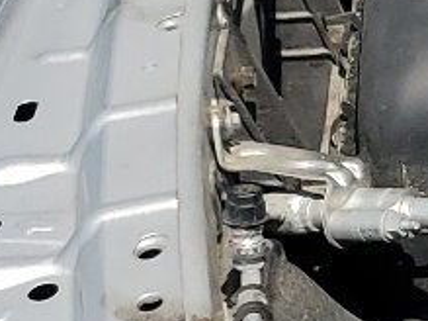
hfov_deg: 8.6
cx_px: 1302
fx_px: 2348
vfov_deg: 7.8
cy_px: 145
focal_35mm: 190
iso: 50
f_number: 1.5
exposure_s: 1/3333
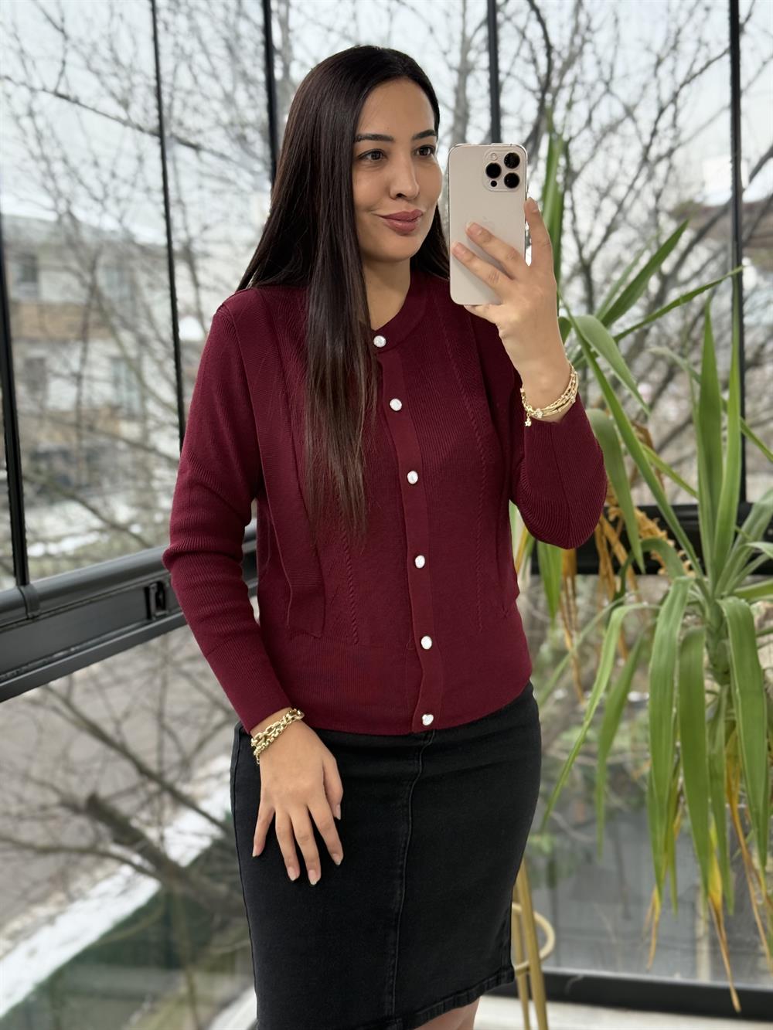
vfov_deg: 39.7
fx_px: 1429
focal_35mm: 48
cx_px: 386
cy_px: 515
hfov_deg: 30.3
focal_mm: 6.76
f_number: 1.78
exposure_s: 1/231
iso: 125
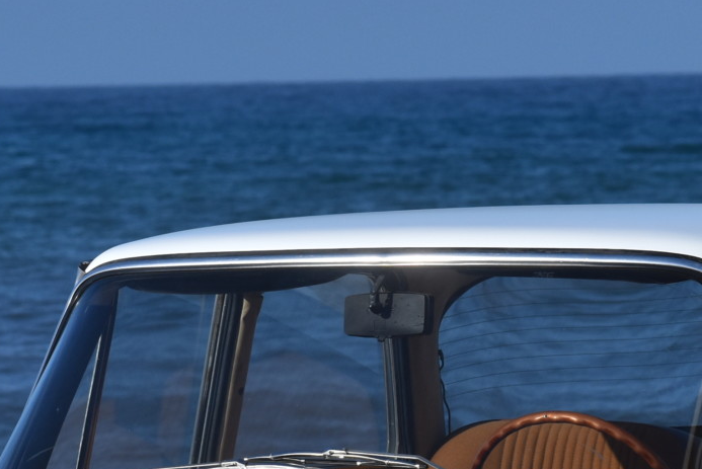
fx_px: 9082
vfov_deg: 3.0
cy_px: 666
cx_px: 426
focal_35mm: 465
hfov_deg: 4.4
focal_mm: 105
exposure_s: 1/1250
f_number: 9
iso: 200
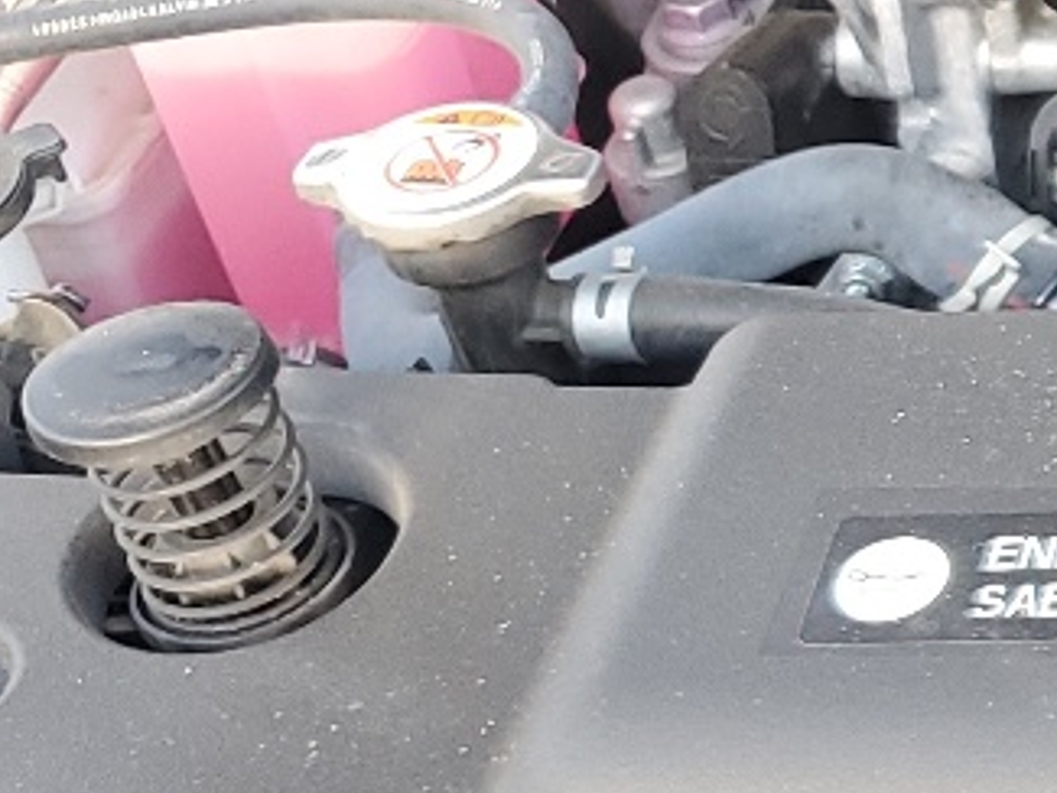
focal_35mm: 128
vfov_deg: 11.6
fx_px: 3910
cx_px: 2299
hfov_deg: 12.8
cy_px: 403
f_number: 1.5
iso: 66
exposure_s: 1/120
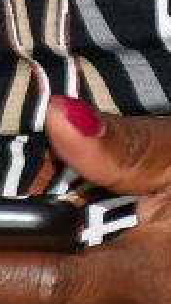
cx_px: 167
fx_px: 12431
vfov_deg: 1.4
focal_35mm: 1538
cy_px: -502
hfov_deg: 0.8
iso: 320
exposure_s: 1/60
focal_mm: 95
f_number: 5.3
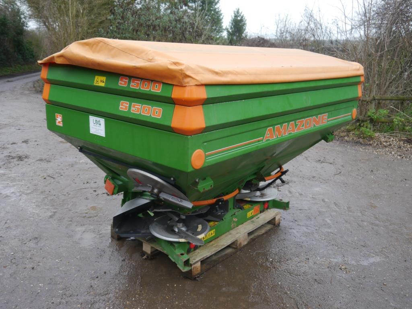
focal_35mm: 32
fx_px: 381
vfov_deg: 44.2
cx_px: 206
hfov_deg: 56.8
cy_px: 154
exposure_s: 1/60
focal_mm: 16
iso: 250
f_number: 3.9
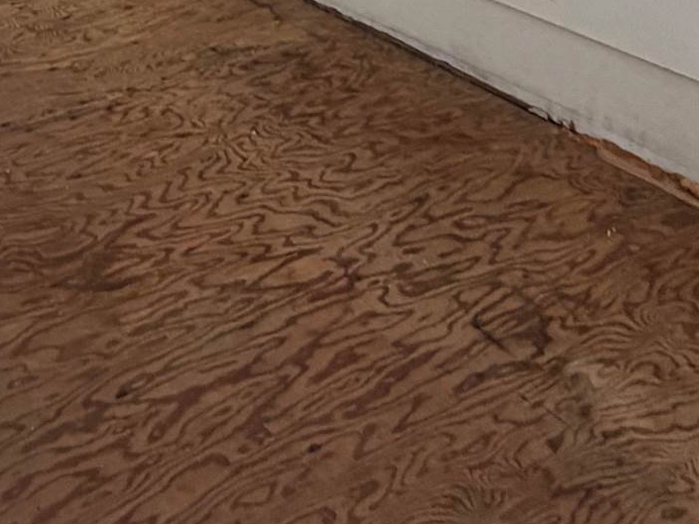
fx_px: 1232
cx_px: -118
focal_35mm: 61
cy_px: -382
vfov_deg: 19.1
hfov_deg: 28.1
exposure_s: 1/121
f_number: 2.2
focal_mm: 2.22
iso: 125
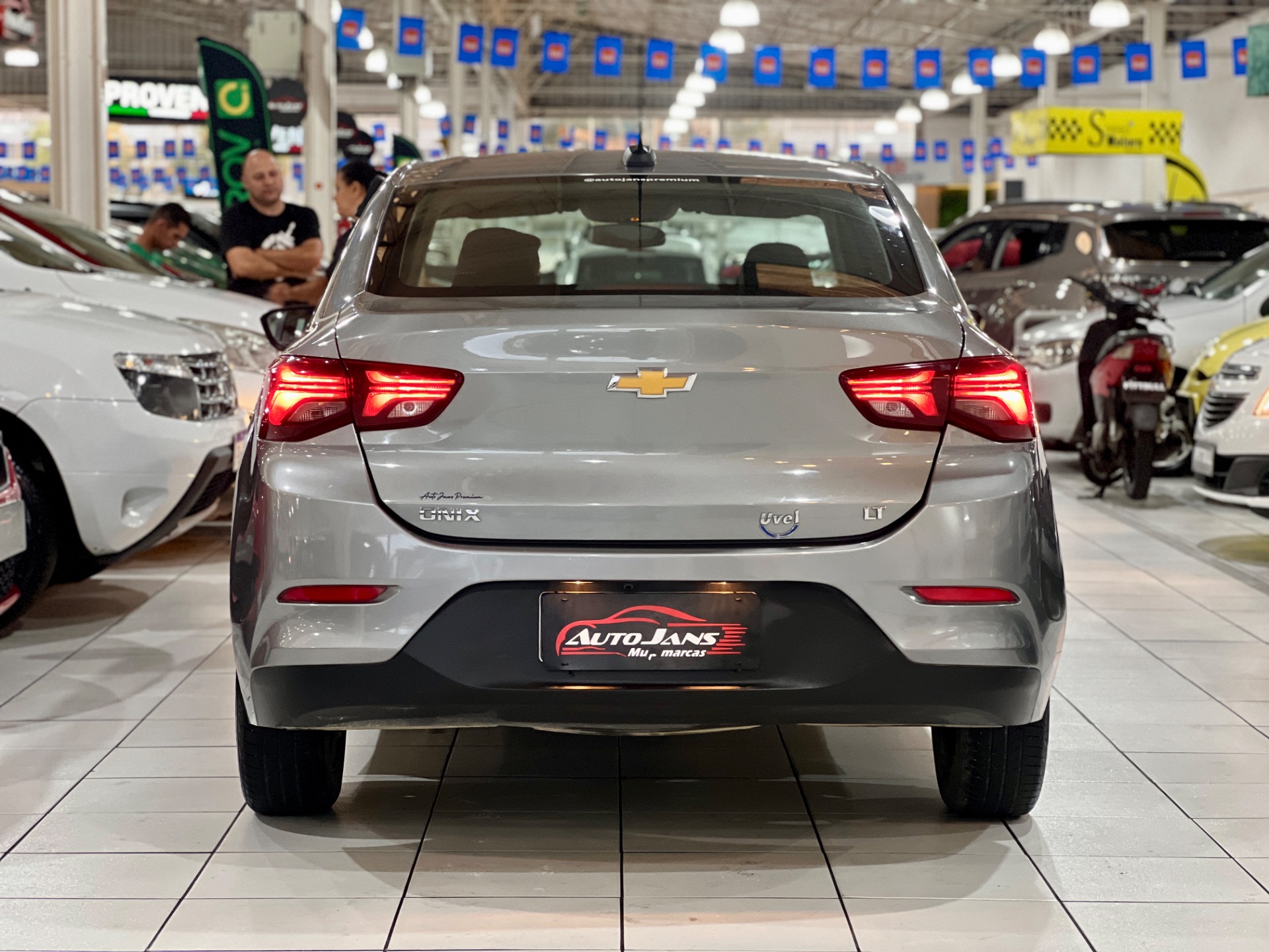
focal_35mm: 77
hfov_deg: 25.3
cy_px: 476
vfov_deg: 19.1
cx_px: 634
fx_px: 2823
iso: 400
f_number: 2.8
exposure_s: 1/40
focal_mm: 9
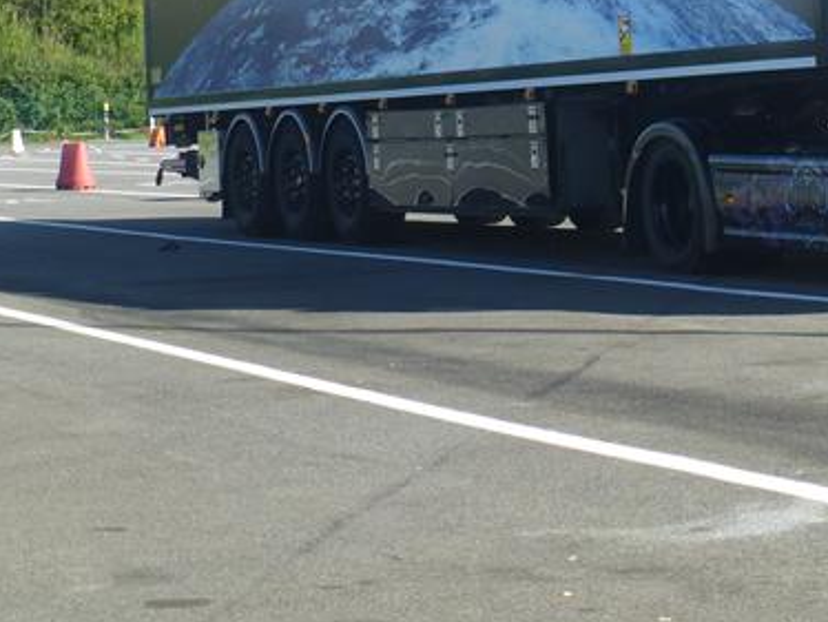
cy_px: 18
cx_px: 795
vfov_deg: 11.9
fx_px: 2968
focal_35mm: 124
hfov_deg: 15.6
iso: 100
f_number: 4.7
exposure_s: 1/320
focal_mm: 10.3
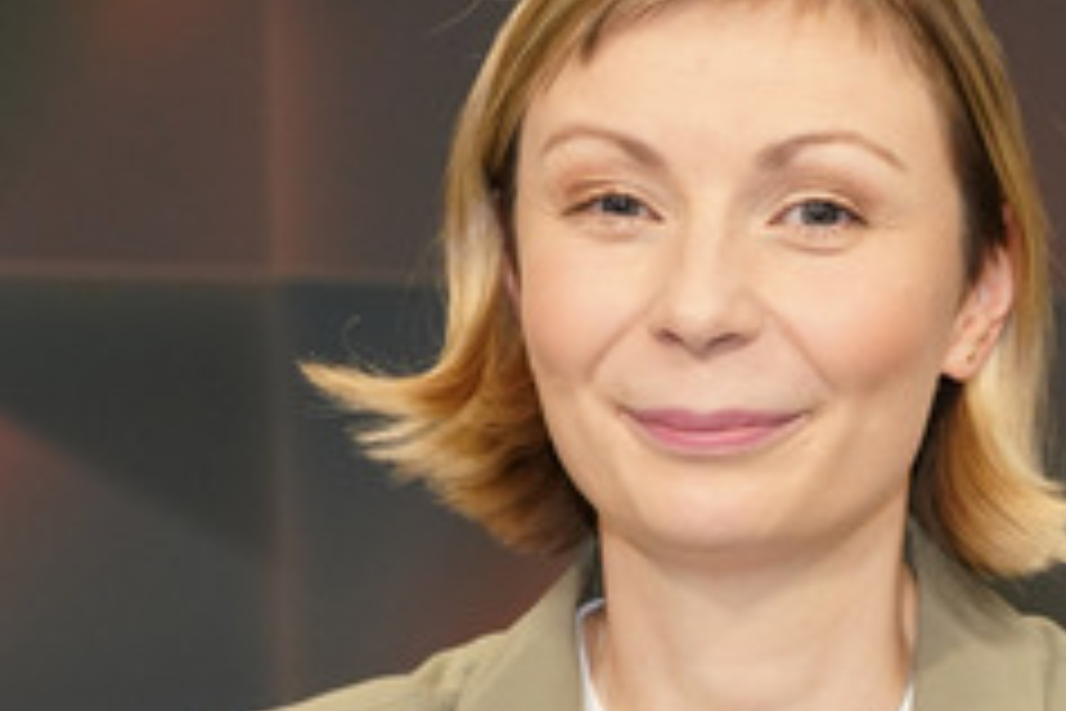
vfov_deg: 17.0
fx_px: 2369
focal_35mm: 80
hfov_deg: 25.2
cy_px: 446
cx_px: 726
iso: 2000
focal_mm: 42
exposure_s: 1/125
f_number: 5.6
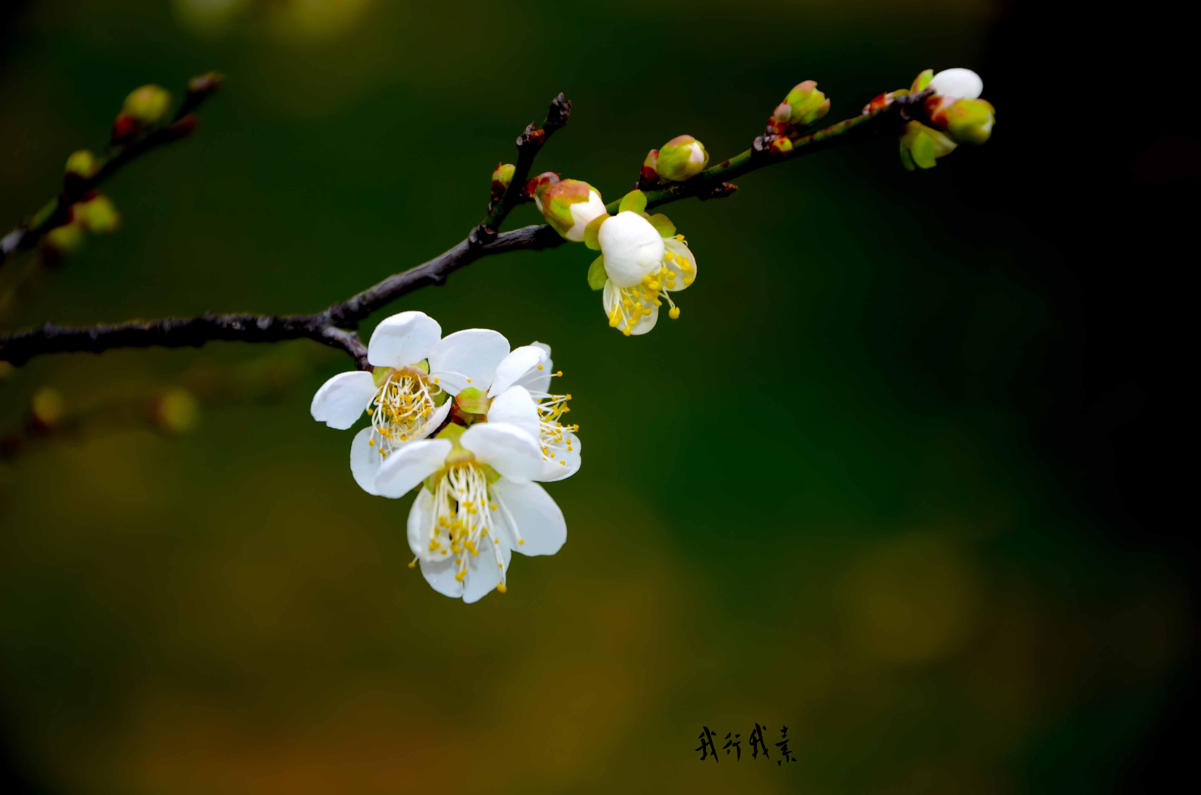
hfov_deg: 13.1
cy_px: 398
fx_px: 5243
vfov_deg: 8.7
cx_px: 600
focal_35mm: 158
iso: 200
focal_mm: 105
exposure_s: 1/250
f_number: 5.6
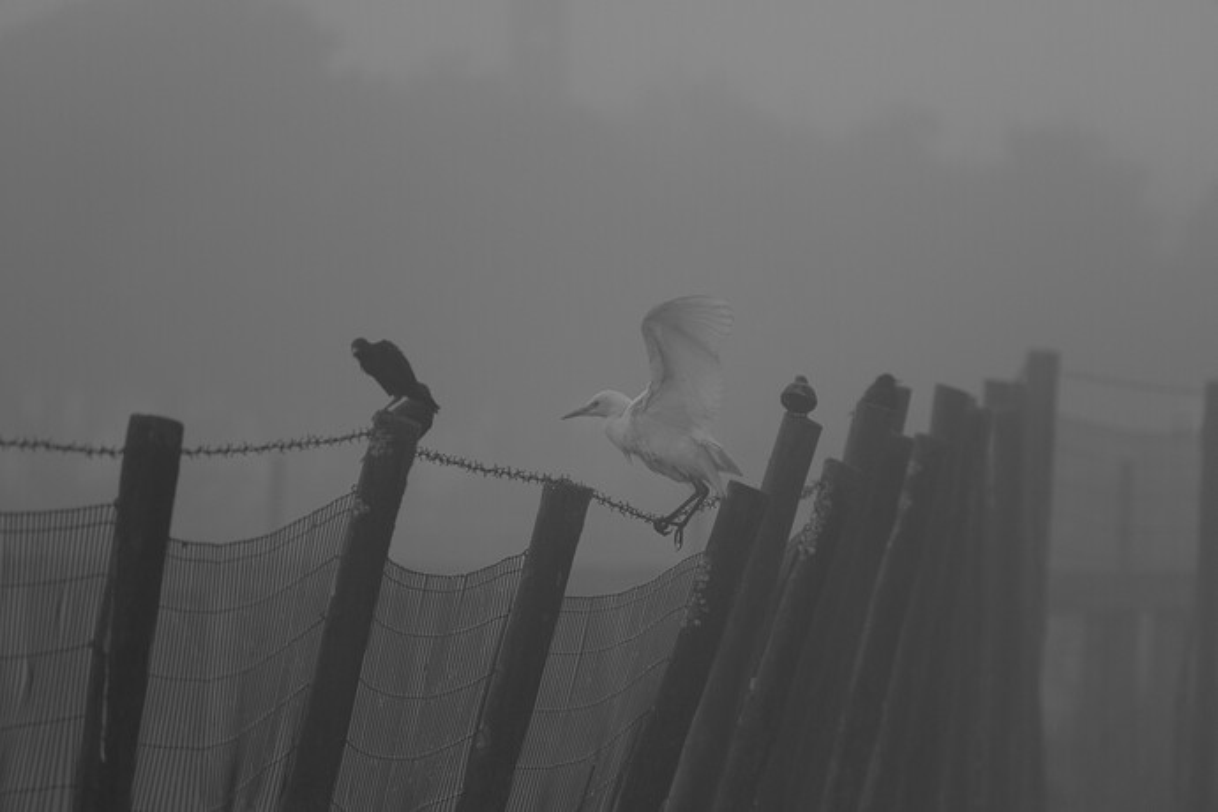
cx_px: 609
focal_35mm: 630
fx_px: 21313
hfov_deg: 3.3
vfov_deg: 2.2
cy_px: 406
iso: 160
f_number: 8
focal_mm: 420
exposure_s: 1/250
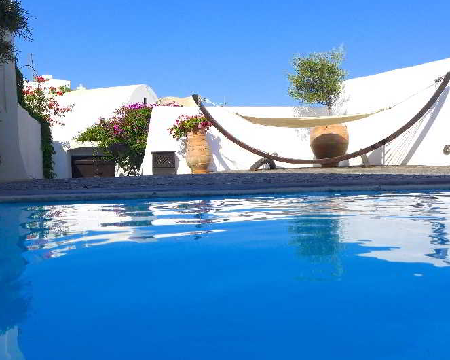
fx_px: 453
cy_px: 180
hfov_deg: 52.6
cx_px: 190
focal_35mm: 34
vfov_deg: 43.3
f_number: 3.5
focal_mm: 5.9
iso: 80
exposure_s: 1/1600
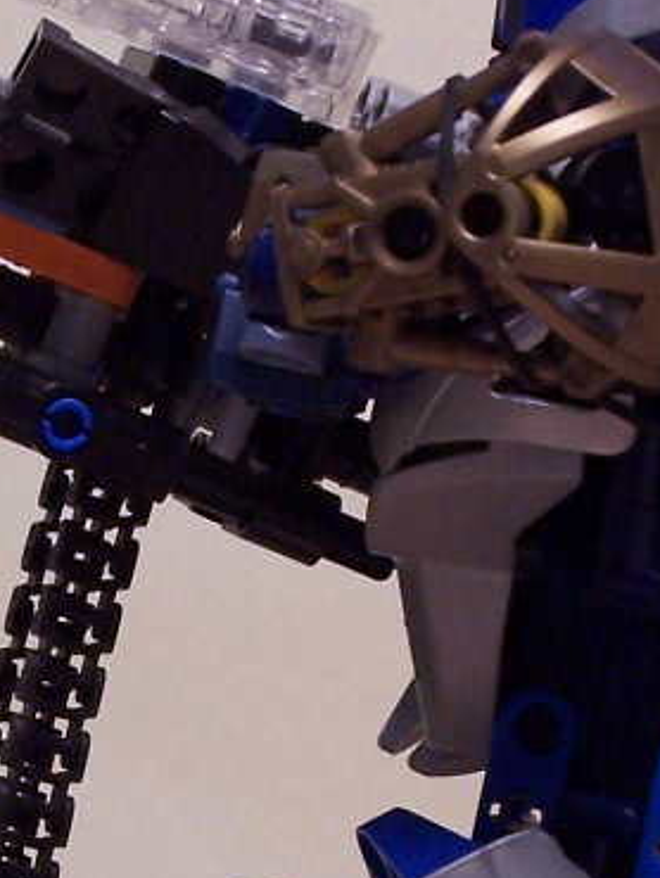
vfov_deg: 8.1
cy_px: 873
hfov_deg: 6.1
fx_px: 6170
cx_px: 78
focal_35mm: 243
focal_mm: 12.4
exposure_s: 1/15
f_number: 3.2
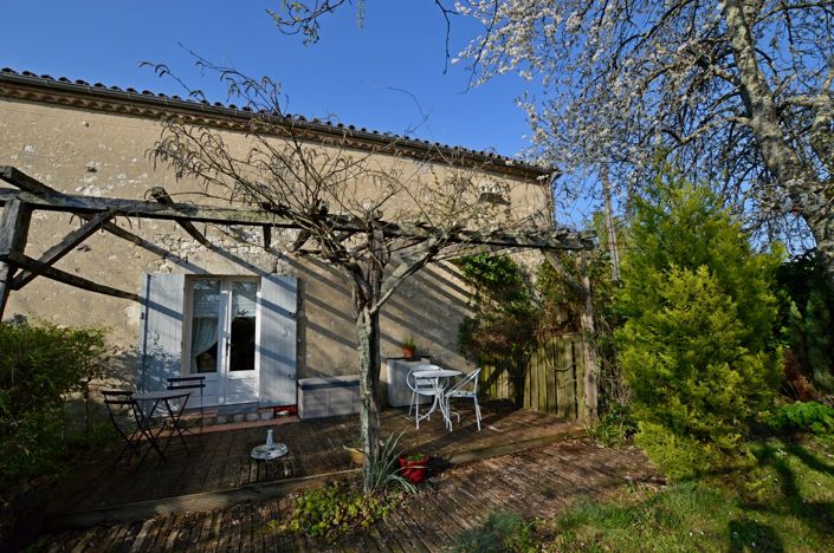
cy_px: 276
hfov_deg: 100.5
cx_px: 417
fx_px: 347
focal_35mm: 15
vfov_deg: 77.2
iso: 100
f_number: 7.1
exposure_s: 1/200
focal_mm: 10
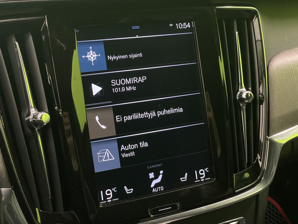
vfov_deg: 28.0
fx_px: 448
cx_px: 149
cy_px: 112
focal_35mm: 52
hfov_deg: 36.8
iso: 500
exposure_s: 1/50
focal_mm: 6
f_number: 2
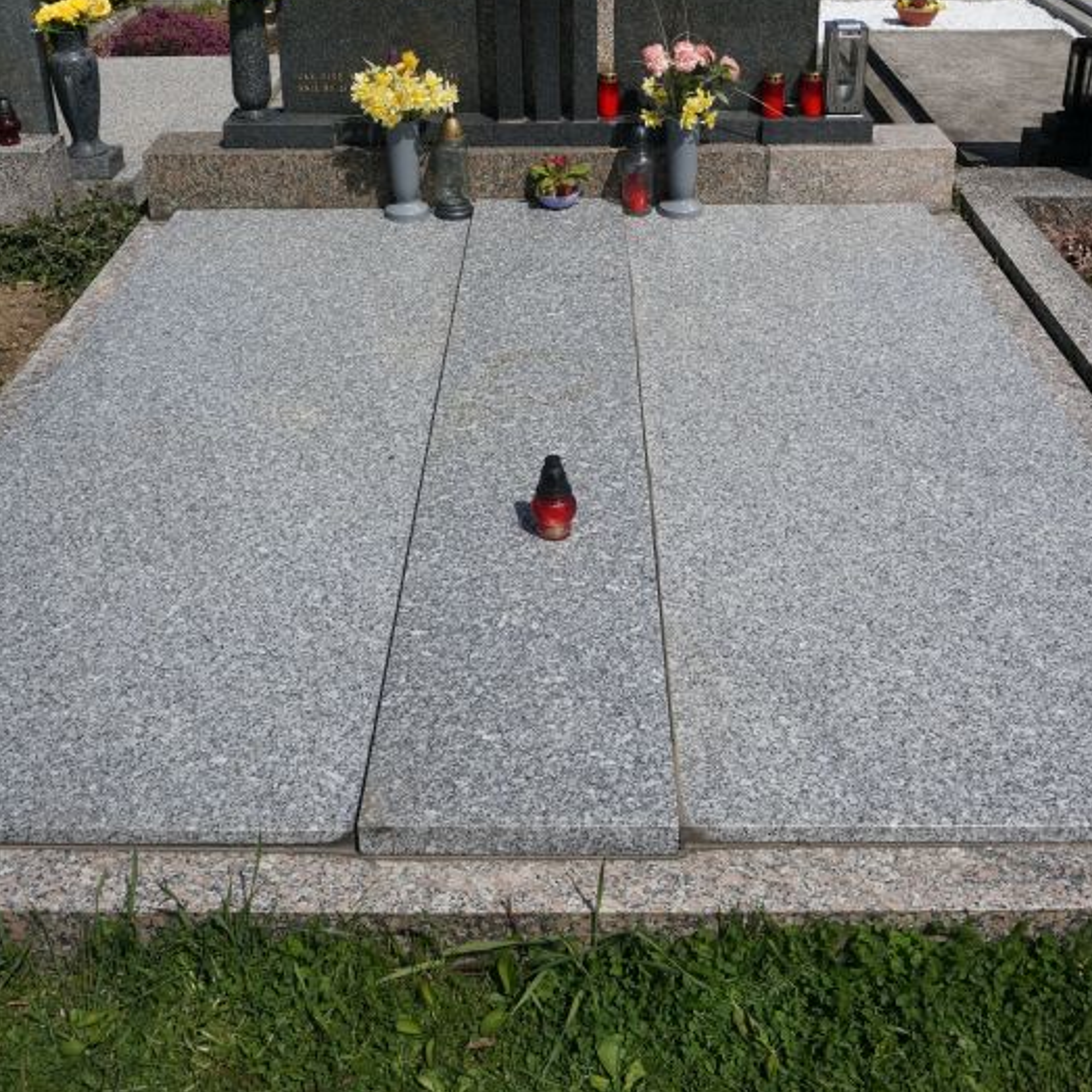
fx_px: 1392
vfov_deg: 41.9
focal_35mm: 39
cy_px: 307
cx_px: 551
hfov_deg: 42.8
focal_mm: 20
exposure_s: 1/1600
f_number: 10
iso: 400
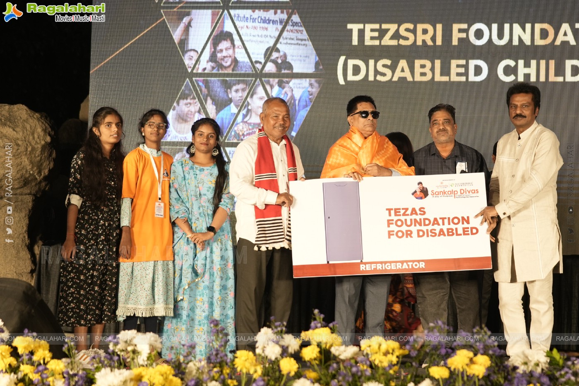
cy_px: 193
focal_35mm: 73
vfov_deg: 18.7
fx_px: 1174
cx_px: 290
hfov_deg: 27.7
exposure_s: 1/200
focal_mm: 49
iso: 800
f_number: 4
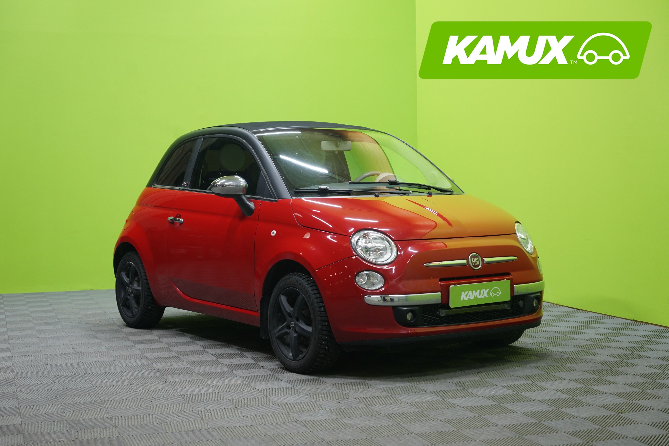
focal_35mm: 56
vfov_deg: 24.2
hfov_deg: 35.6
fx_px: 1041
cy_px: 223
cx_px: 334
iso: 800
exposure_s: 1/20
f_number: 4.5
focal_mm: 56
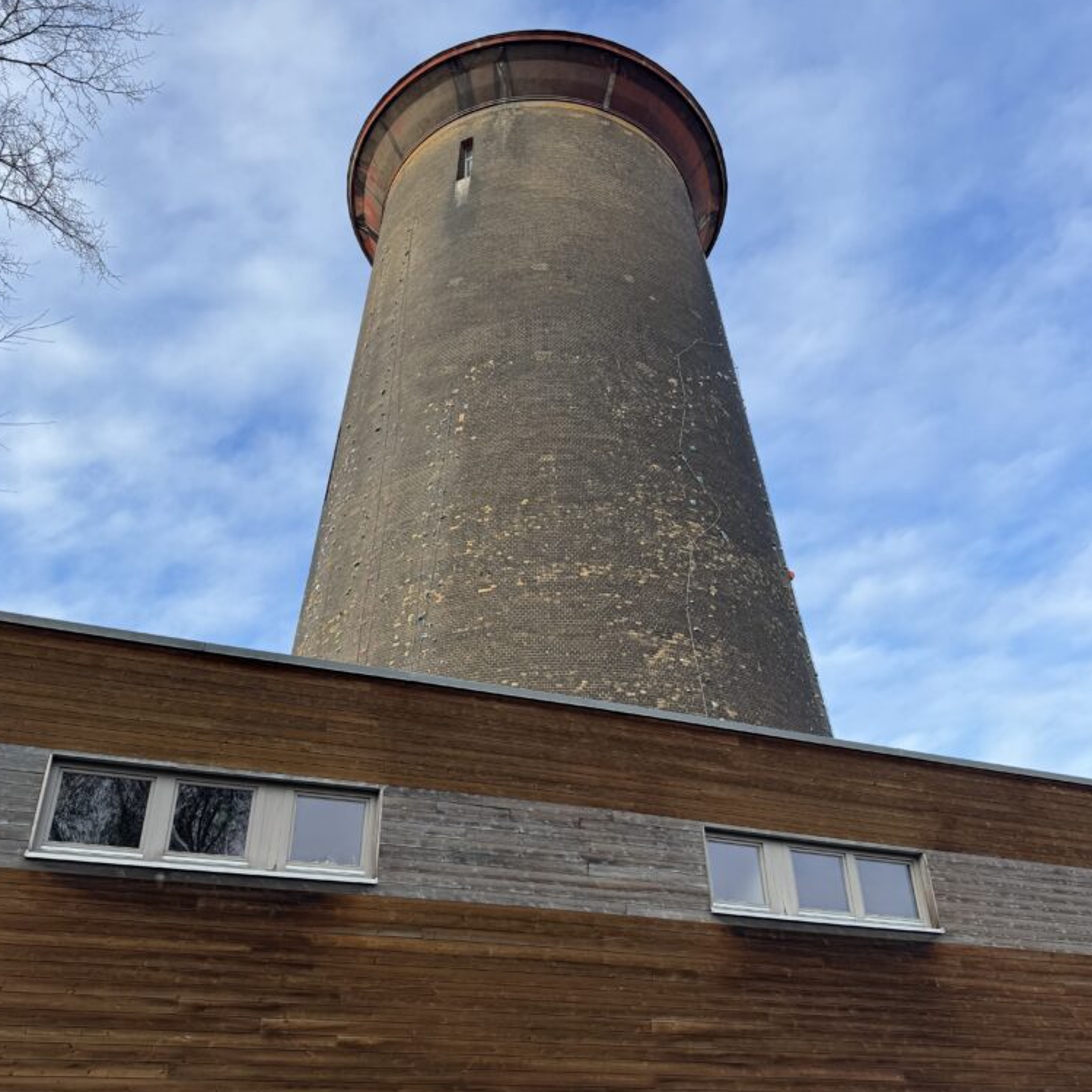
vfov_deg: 55.6
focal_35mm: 29
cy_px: 586
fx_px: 1035
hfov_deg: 55.6
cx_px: 542
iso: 80
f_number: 1.78
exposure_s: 1/1560
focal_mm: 6.76
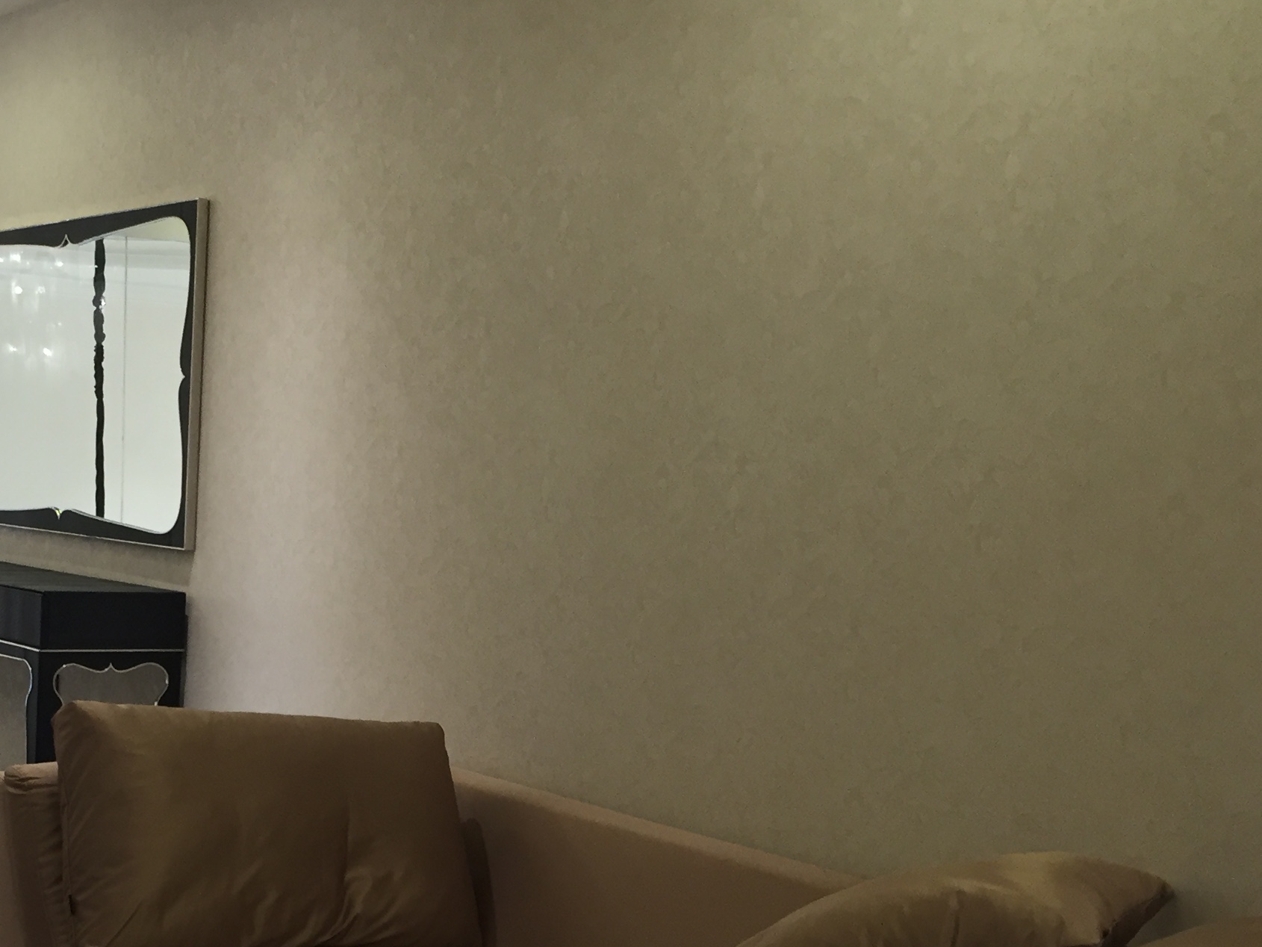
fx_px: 2042
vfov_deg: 25.6
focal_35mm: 56
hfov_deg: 33.2
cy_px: 761
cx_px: 215
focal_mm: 4.15
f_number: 2.2
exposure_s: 1/33
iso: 50
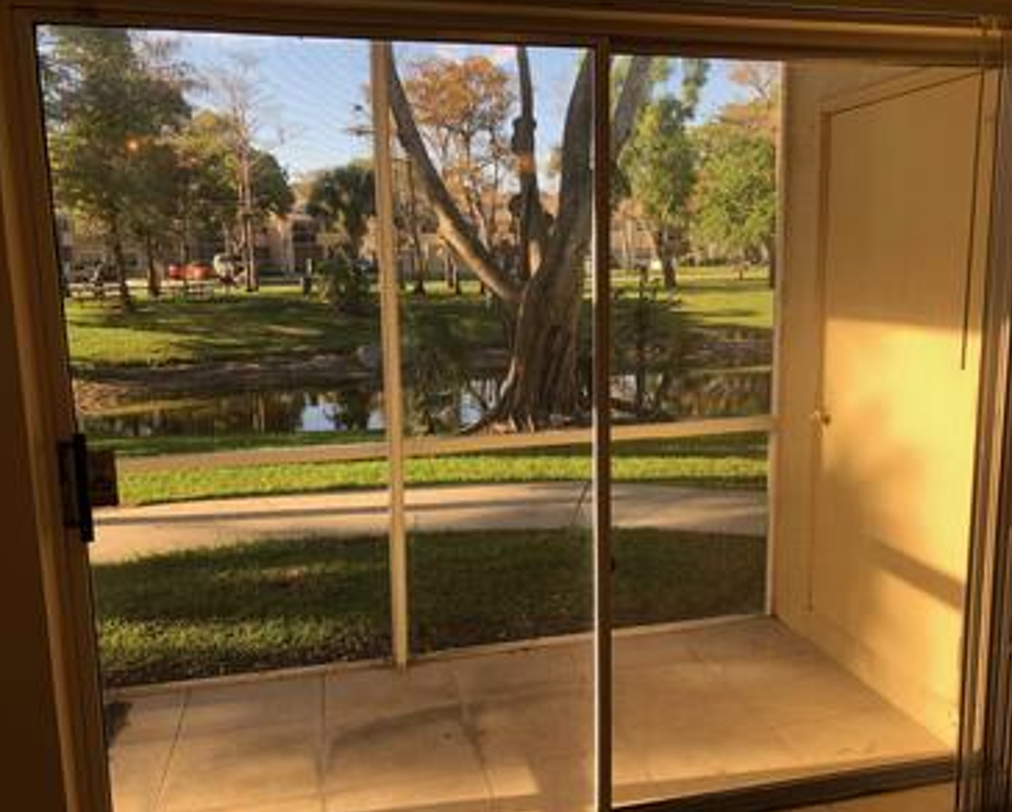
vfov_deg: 48.6
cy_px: 409
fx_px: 900
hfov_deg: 58.6
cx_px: 548
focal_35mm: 30
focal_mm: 3.99
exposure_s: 1/120
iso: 20
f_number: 1.8
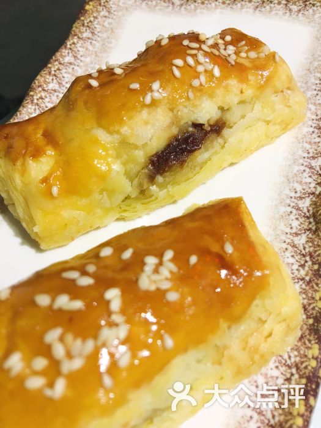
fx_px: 359
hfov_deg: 48.2
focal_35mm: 29
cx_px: 160
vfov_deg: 61.7
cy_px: 214
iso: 50
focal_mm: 4.15
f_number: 2.2
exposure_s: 1/17
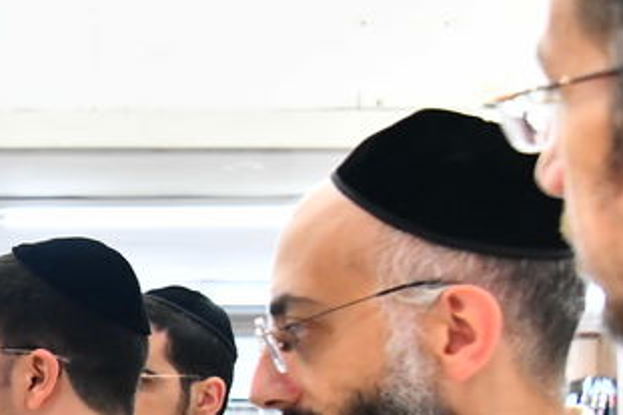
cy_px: 542
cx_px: -689
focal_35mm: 198
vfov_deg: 6.9
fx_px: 3425
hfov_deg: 9.6
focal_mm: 44
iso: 3200
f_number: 5.6
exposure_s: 1/125
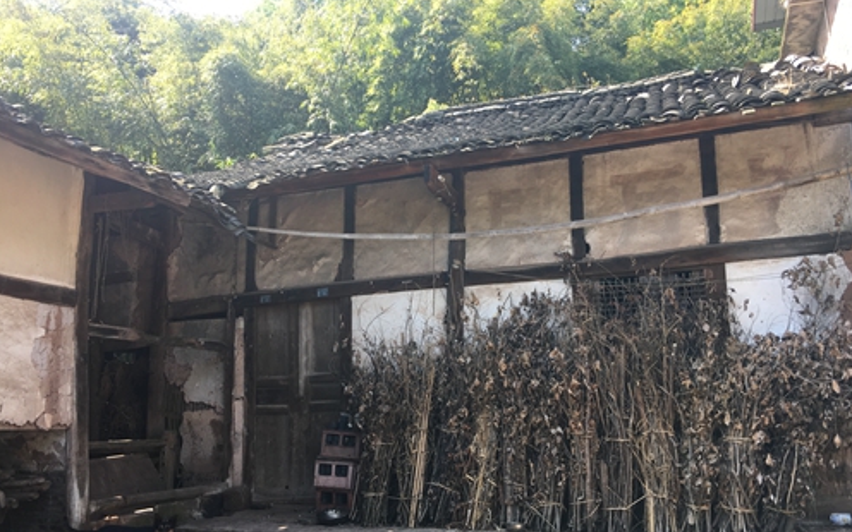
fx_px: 720
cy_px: 311
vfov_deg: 40.5
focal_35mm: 31
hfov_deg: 61.2
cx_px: 428
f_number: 2.2
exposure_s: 1/156
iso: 25
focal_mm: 4.15
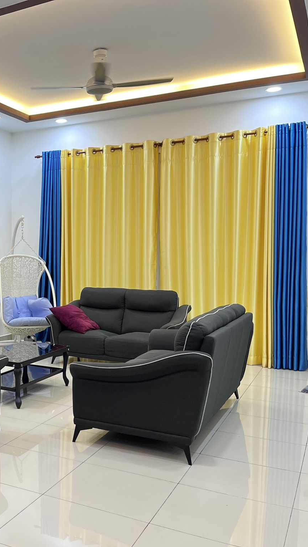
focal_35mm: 38
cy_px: 275
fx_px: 552
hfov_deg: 28.5
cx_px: -27
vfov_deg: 52.8
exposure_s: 1/100
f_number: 1.6
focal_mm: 5.1
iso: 125
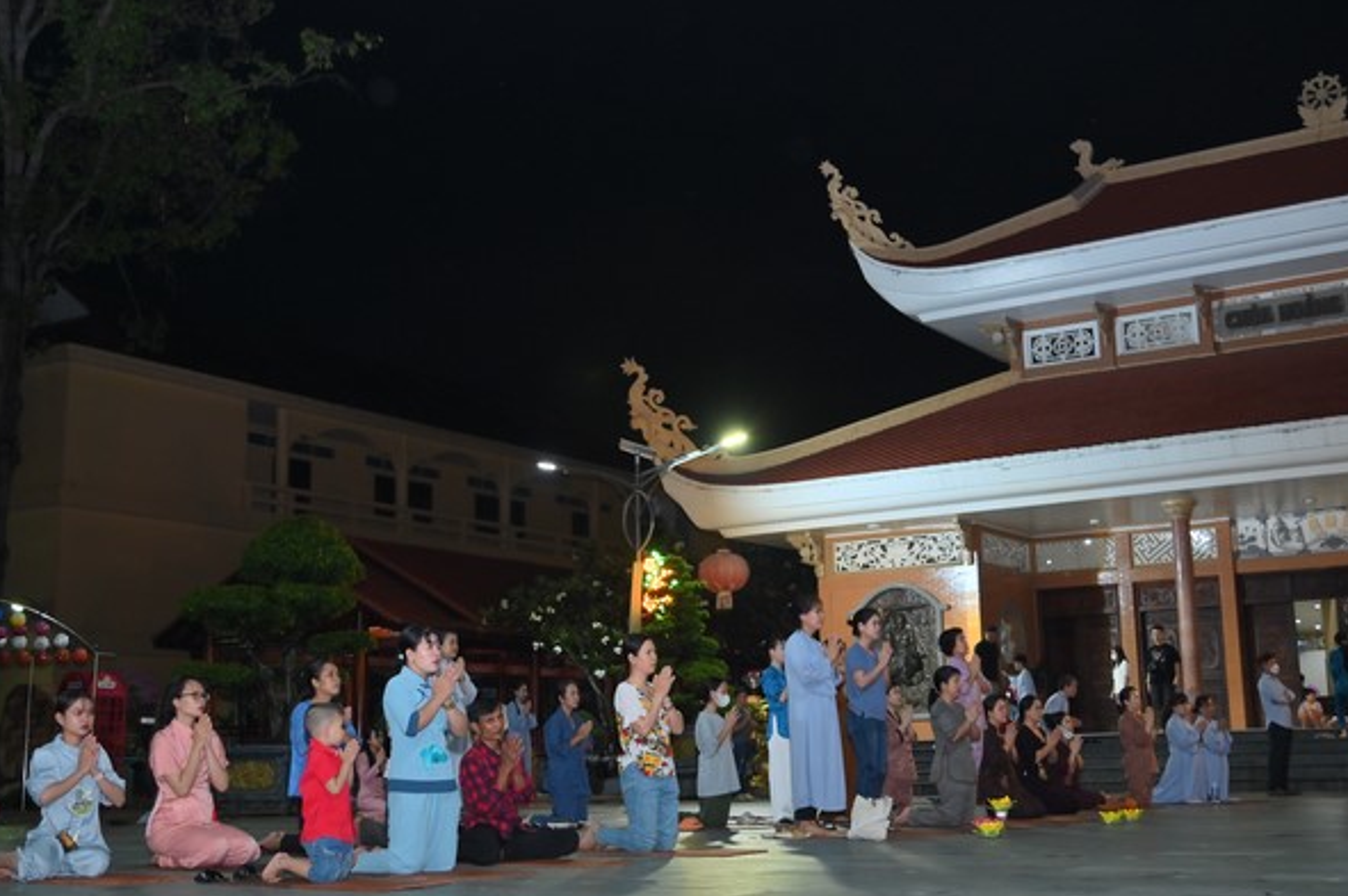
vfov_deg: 30.4
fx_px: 1646
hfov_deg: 44.5
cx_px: 657
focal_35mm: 44
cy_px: 410
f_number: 4
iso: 1000
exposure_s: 1/125
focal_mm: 40
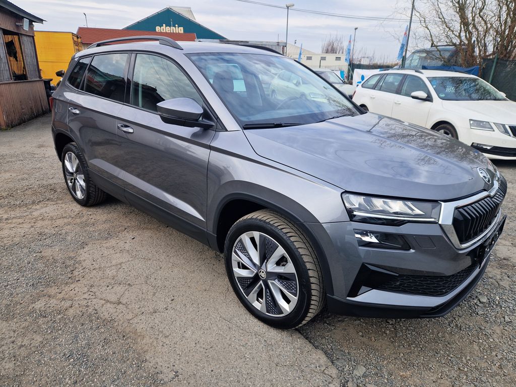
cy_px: 194
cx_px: 258
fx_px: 343
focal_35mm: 23
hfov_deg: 73.9
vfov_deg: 58.9
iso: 50
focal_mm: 5.4
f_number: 1.8
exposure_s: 1/381
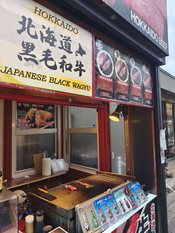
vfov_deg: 73.9
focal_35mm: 23
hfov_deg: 58.9
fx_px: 155
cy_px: 116
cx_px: 88
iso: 200
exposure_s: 1/120
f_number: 1.65
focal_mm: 6.18
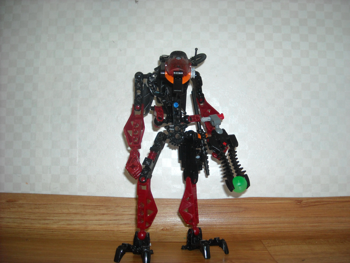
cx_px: 175
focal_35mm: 35
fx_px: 354
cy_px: 132
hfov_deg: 52.6
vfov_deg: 40.7
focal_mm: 5.7
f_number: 2.8
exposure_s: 1/60
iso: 200
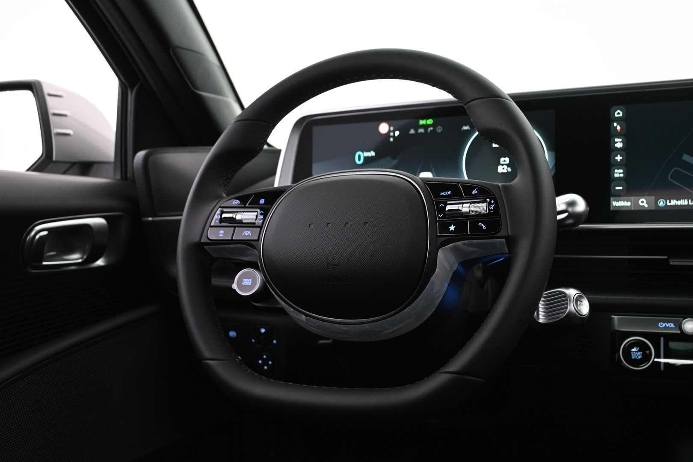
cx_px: 346
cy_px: 231
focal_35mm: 40
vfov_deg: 33.6
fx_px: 765
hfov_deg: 48.7
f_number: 4.5
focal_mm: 26.5
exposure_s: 1/30
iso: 1600
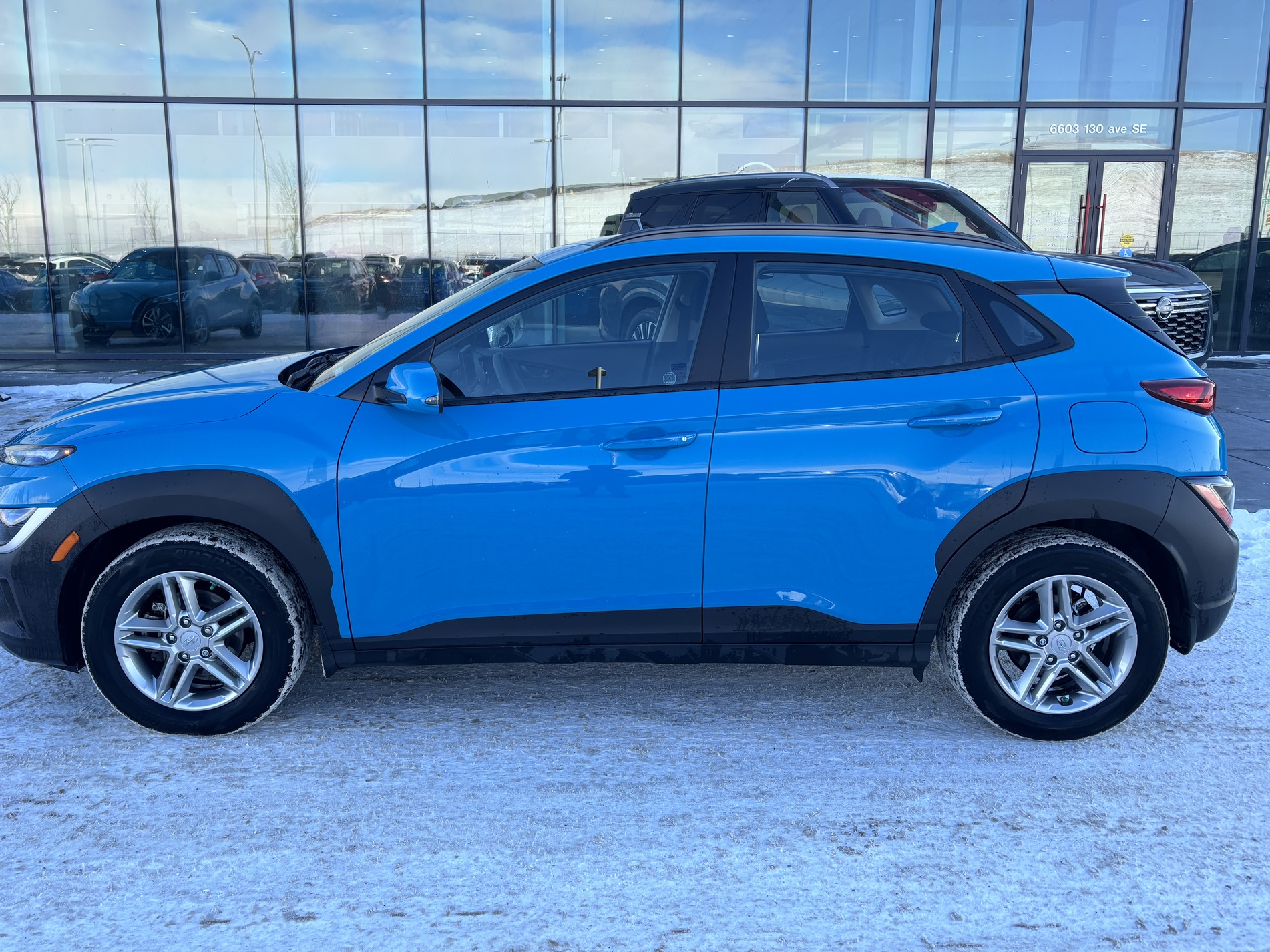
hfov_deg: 63.4
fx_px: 1027
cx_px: 594
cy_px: 445
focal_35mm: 28
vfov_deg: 49.7
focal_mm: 5.96
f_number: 1.6
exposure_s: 1/630
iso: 50
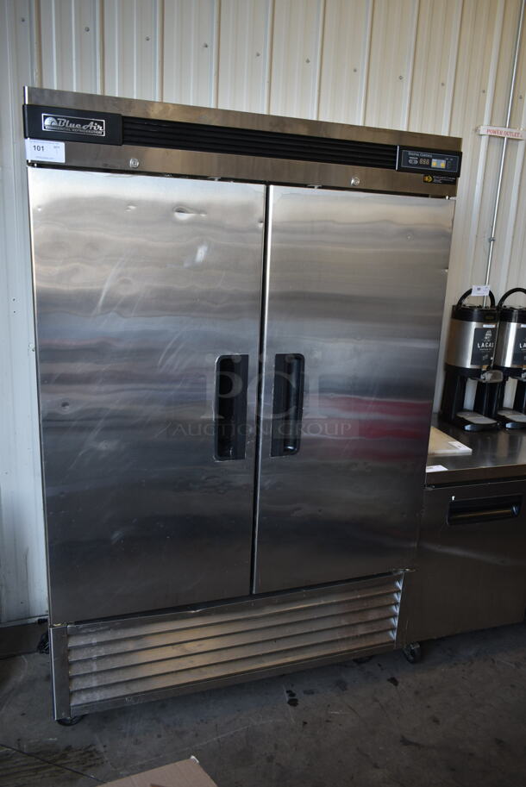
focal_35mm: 27
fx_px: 591
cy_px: 394
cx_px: 263
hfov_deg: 48.0
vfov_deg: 67.3
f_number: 3.5
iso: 100
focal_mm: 18
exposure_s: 1/30
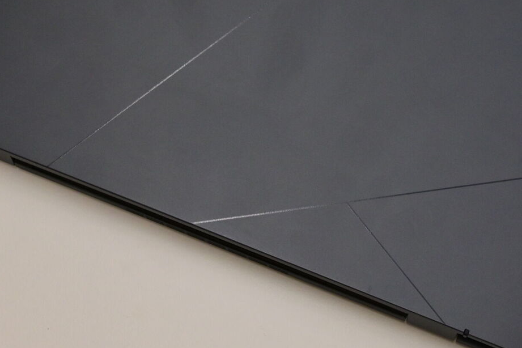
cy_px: 78
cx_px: 304
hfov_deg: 20.7
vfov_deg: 13.8
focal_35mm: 99
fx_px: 1428
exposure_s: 1/80
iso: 400
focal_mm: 31.5
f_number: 5
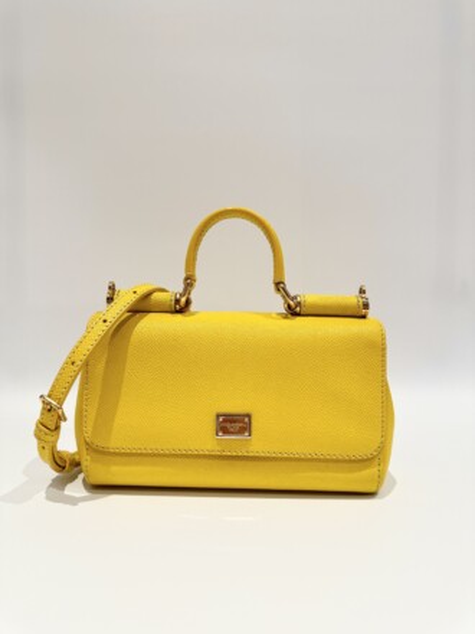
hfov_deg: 56.8
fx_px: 439
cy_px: 317
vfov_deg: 71.6
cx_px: 238
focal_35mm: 24
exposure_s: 1/100
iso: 160
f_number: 1.78
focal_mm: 6.86
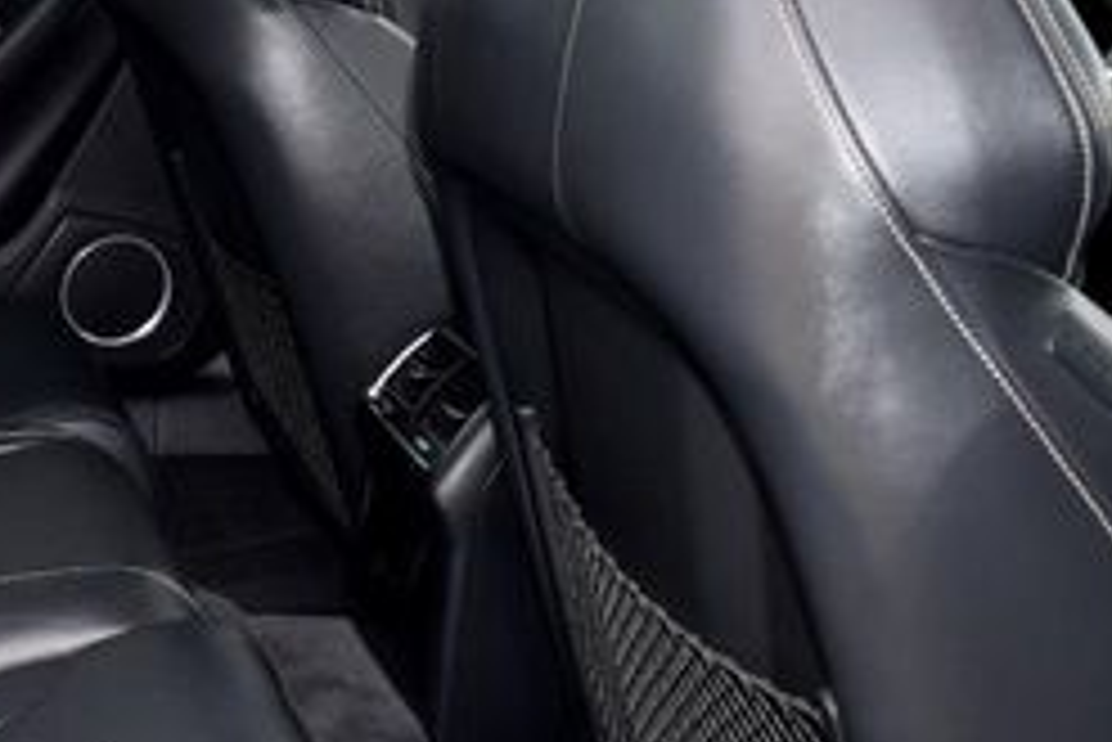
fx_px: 2163
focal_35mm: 70
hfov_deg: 26.4
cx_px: -135
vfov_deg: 19.5
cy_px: 299
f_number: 5
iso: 800
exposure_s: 1/100
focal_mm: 18
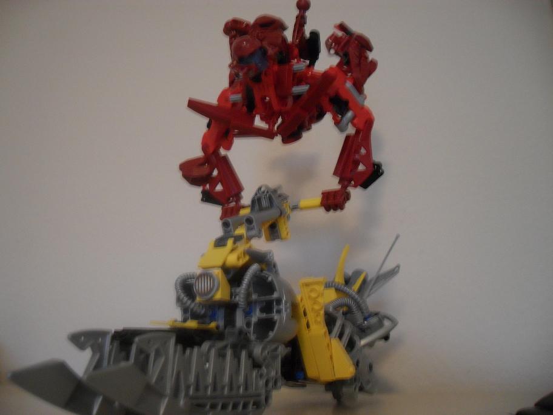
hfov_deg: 52.6
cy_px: 208
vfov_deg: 40.7
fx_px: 559
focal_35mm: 35
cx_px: 276
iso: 200
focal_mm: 6.2
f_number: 2.8
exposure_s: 1/4
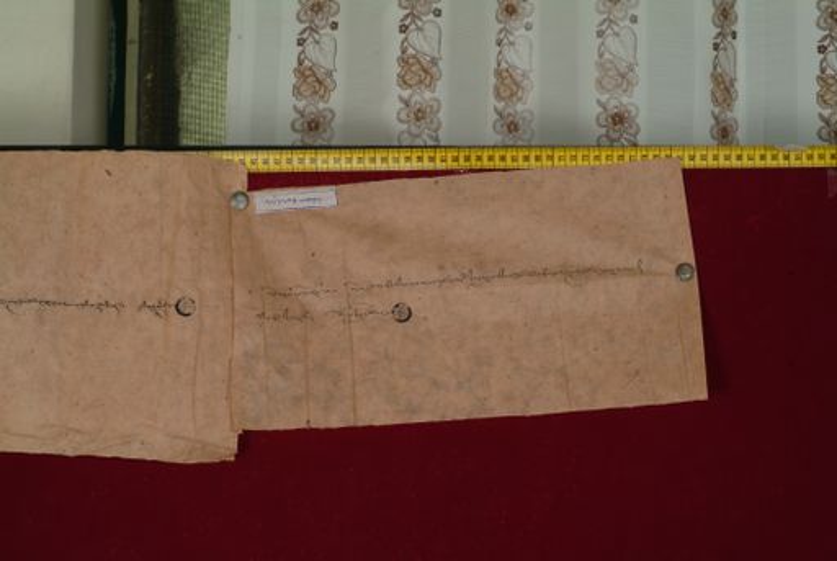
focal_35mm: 88
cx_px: 418
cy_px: 280
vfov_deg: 15.5
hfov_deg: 23.0
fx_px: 2061
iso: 160
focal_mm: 59
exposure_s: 1/20
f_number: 13
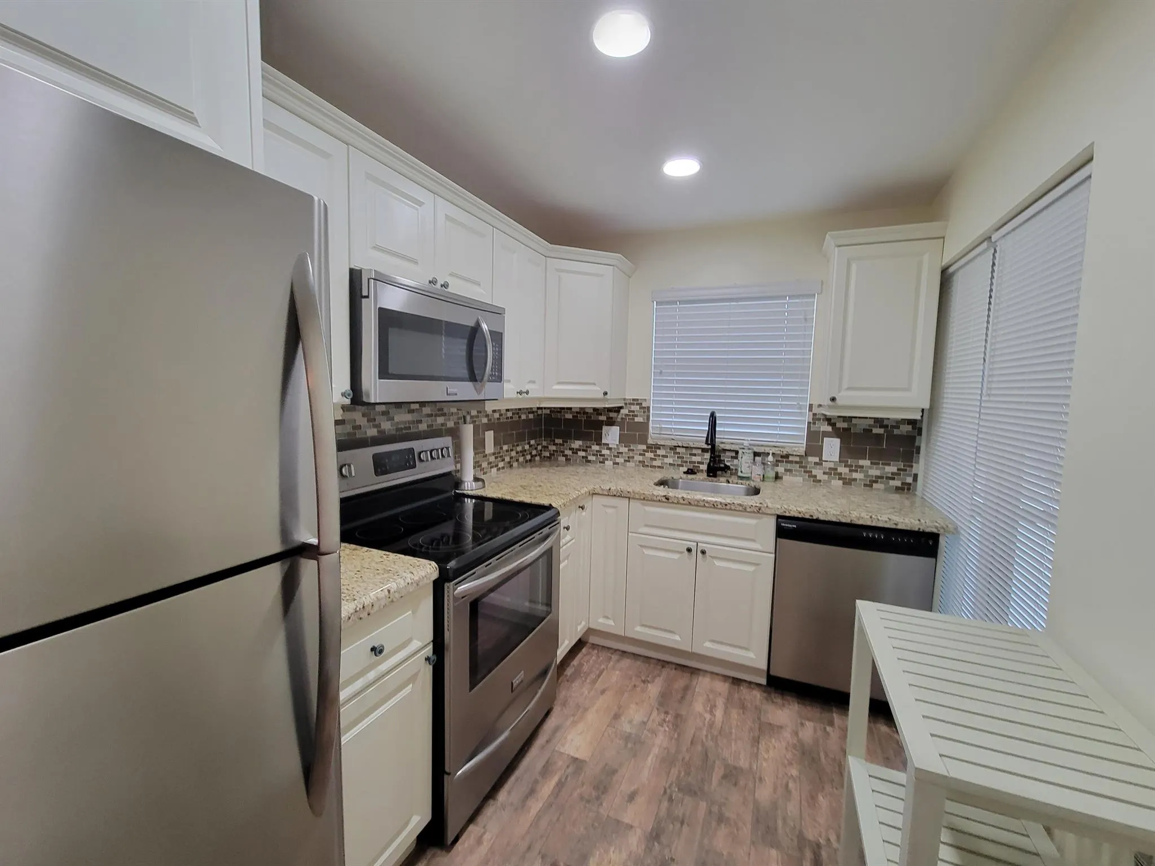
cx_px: 578
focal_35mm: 13
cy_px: 433
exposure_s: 1/60
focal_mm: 2.2
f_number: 2.2
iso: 200
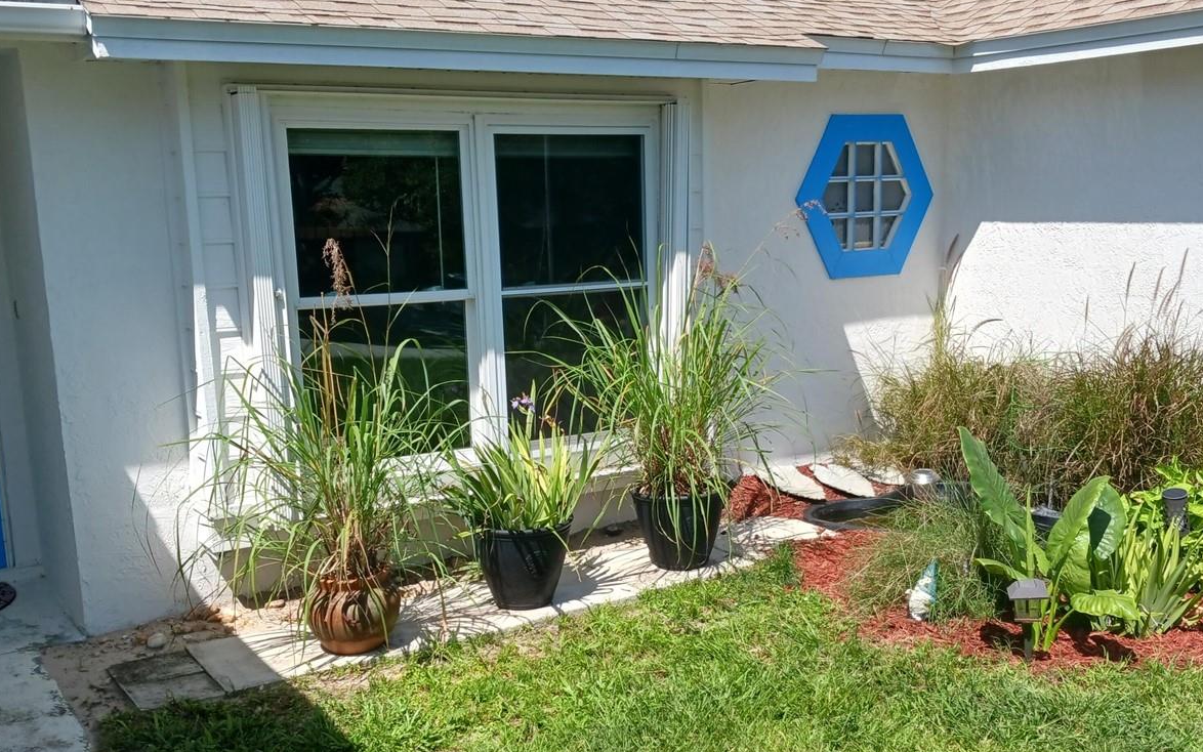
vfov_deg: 32.6
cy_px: 475
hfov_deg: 50.4
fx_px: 1279
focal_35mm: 39
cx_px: 583
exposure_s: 1/299
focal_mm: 4
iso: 20
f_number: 1.8
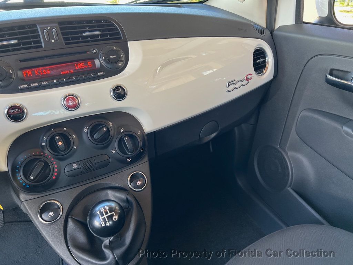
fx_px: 265
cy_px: 132
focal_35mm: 26
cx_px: 176
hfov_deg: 67.3
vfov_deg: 53.1
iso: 125
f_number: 1.5
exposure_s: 1/121
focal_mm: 5.7
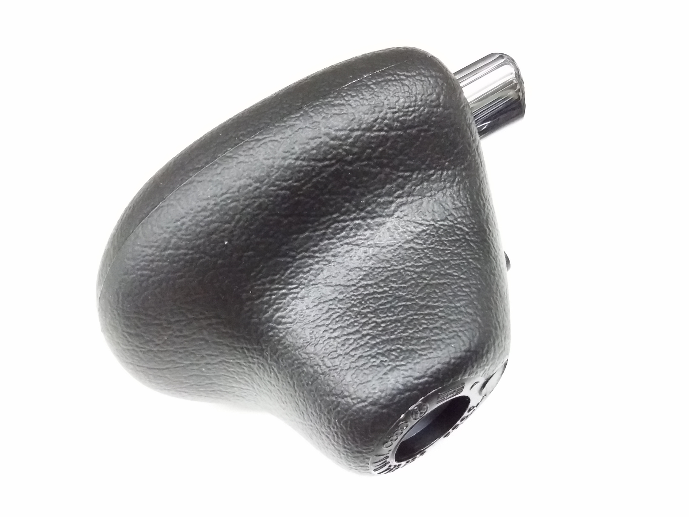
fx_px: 637
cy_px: 258
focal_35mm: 32
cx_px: 344
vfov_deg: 44.2
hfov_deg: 56.8
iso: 640
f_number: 2.4
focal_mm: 3.4
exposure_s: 1/15
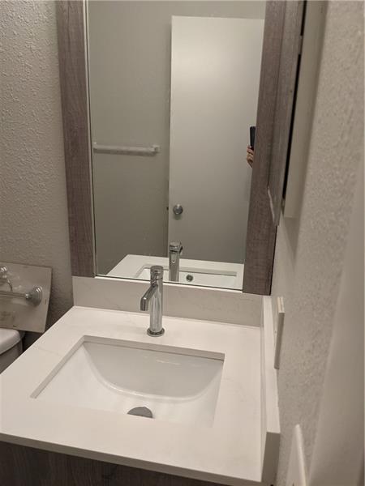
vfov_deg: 65.3
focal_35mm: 27
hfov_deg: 51.4
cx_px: 182
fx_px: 380
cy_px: 243
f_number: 1.73
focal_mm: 4.38
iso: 113
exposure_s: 1/120
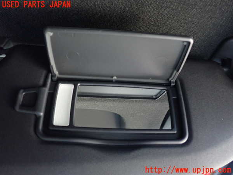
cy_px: 88
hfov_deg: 60.0
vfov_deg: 46.8
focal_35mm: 30
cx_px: 116
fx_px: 202
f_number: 2.3
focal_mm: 5.4
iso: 800
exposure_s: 1/20
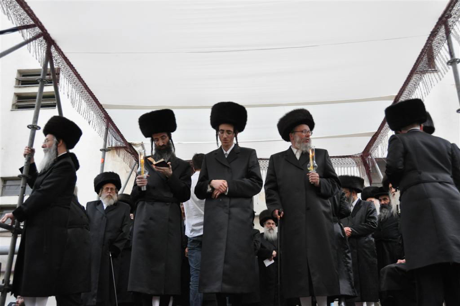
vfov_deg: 36.8
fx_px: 459
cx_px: 230
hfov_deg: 53.2
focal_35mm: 36
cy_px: 153
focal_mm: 24
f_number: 3.8
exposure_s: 1/60
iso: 800
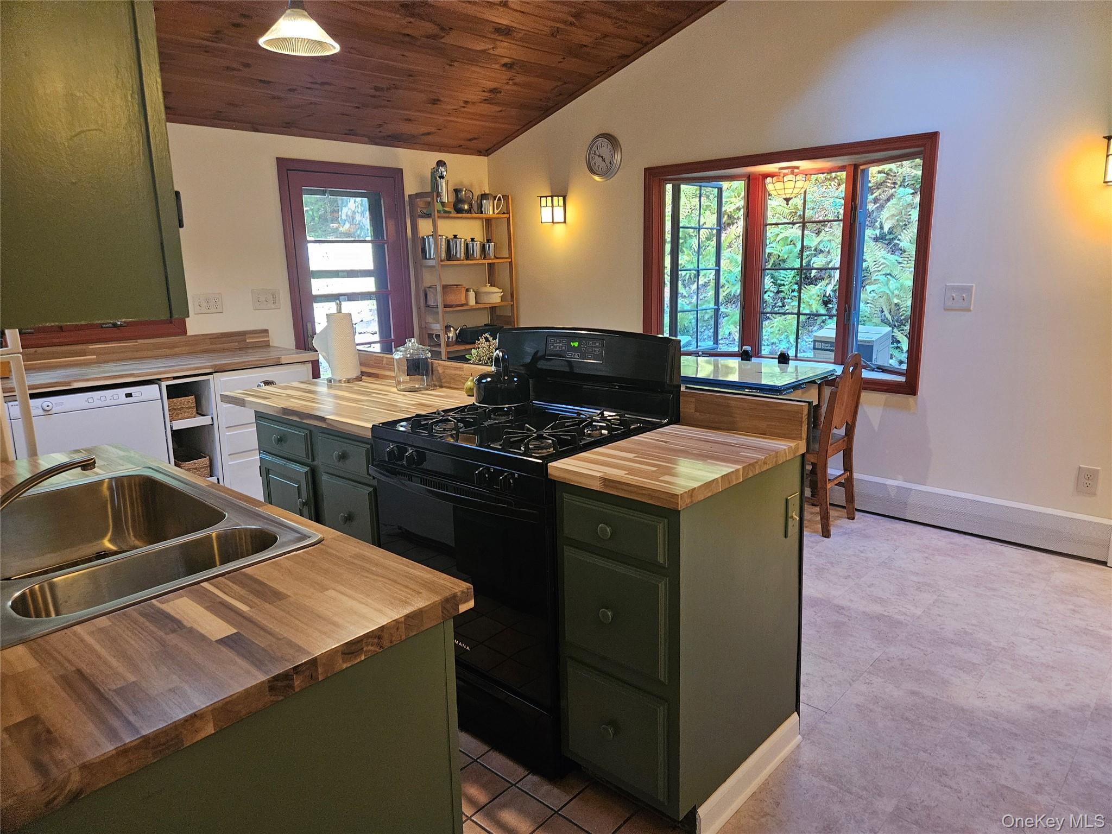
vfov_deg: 58.9
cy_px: 417
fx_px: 739
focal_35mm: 23
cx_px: 556
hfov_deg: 73.9
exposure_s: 1/120
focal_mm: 5.4
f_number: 1.8
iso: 800
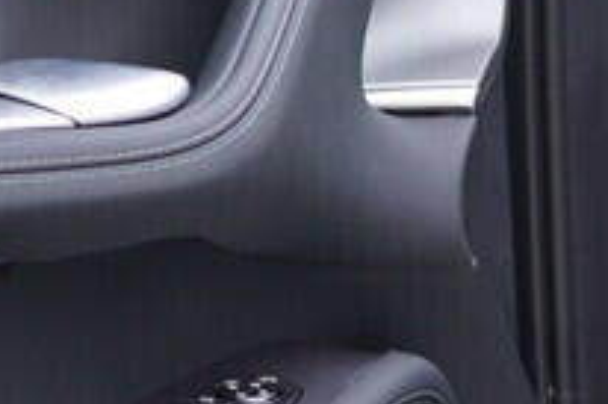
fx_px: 4252
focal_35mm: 252
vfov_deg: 5.4
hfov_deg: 8.0
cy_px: 124
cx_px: 968
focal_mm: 24
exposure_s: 1/40
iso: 125
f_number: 2.8
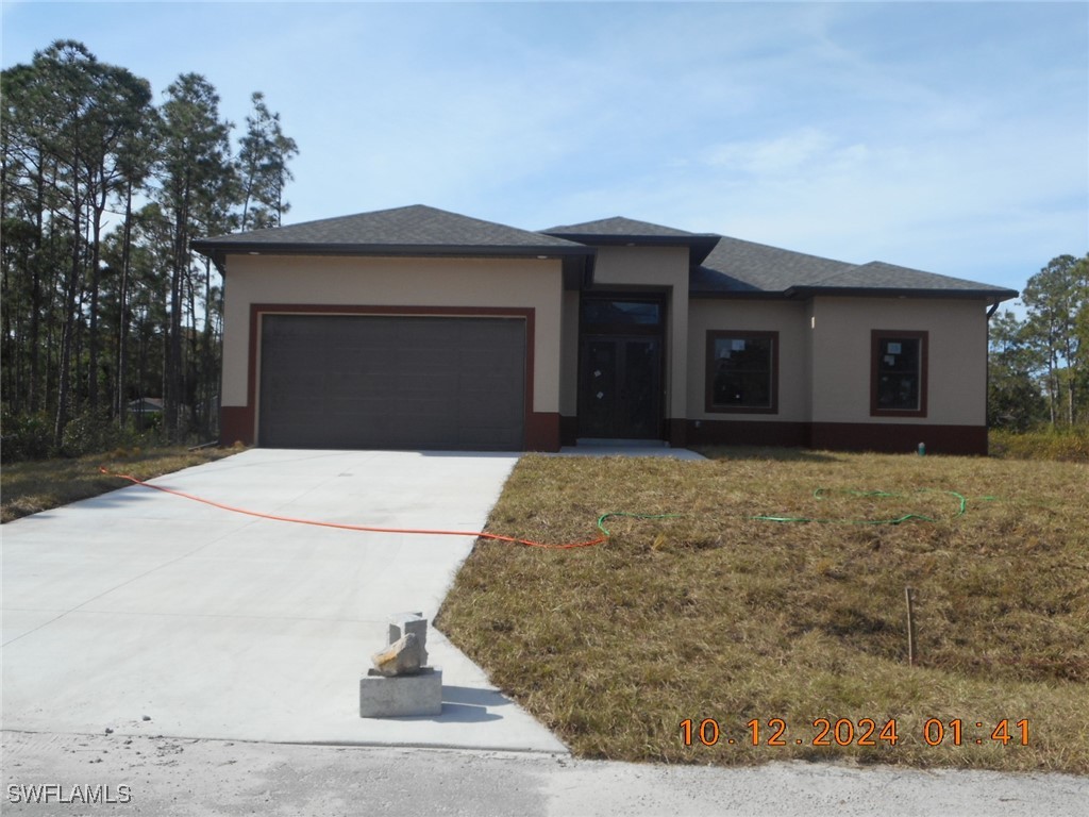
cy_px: 408
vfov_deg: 41.8
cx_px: 544
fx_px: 1070
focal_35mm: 34
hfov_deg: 54.0
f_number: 4.2
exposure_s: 1/640
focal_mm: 6
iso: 80
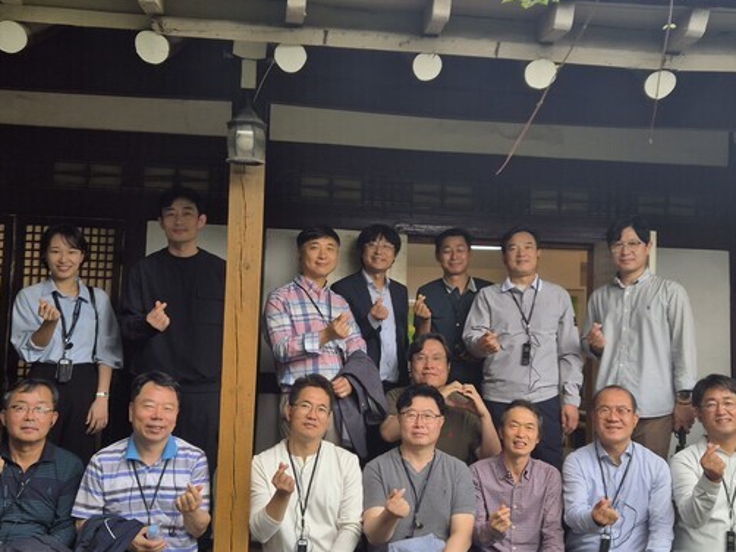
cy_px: 285
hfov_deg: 43.0
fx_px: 935
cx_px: 371
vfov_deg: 32.8
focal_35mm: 44
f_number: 1.8
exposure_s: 1/221
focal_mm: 5.4
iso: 25
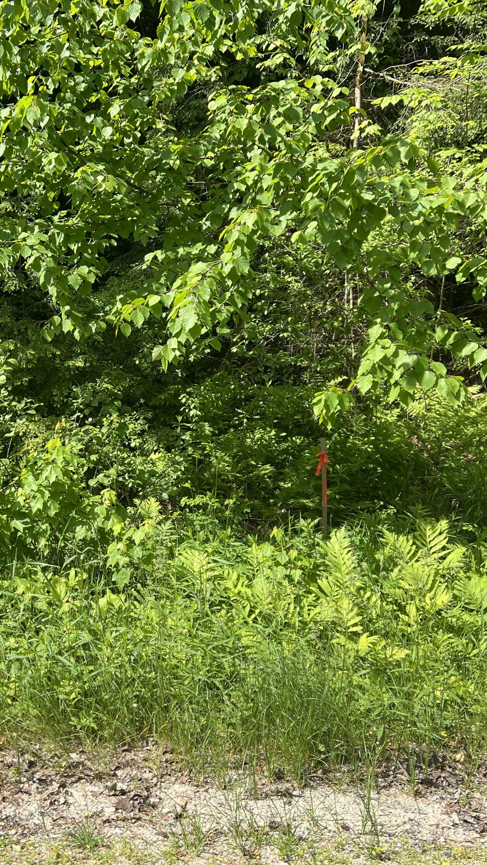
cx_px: 73
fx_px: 872
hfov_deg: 30.2
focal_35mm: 38
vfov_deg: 52.8
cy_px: 431
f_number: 1.5
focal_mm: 5.7
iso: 50
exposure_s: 1/1575
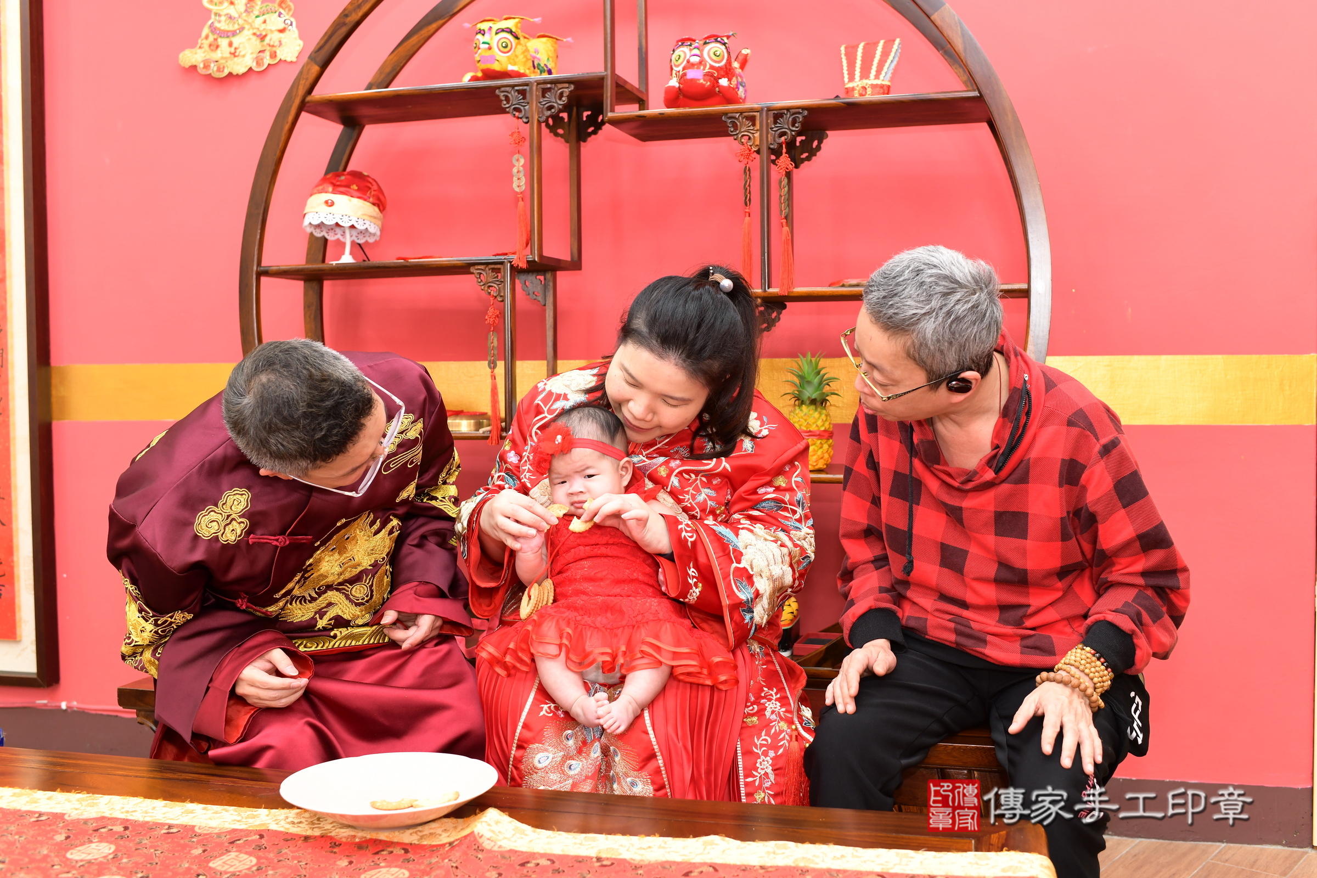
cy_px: 439
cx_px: 658
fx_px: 1280
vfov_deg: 37.9
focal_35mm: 35
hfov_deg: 54.4
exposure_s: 1/200
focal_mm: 35
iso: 800
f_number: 4.5
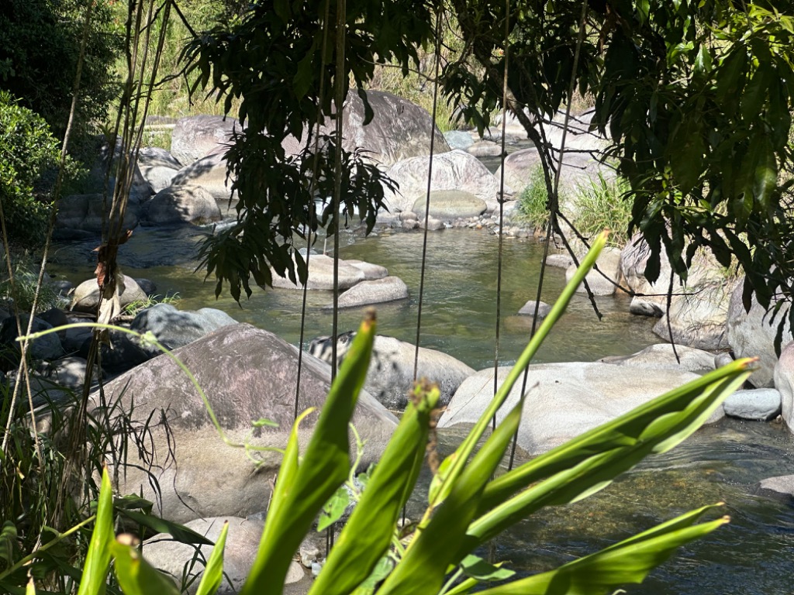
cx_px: 397
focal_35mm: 77
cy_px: 298
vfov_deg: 19.1
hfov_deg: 25.3
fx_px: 1766
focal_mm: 9
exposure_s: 1/645
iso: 32
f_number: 2.8
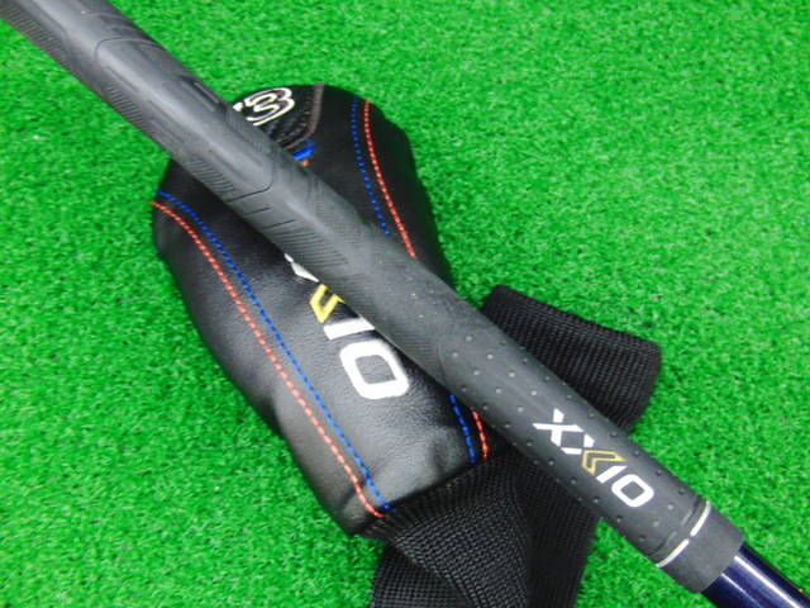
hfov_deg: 50.1
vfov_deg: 38.7
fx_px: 866
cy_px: 304
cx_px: 405
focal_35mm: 37
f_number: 3.6
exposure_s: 1/20
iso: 400
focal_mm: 6.42
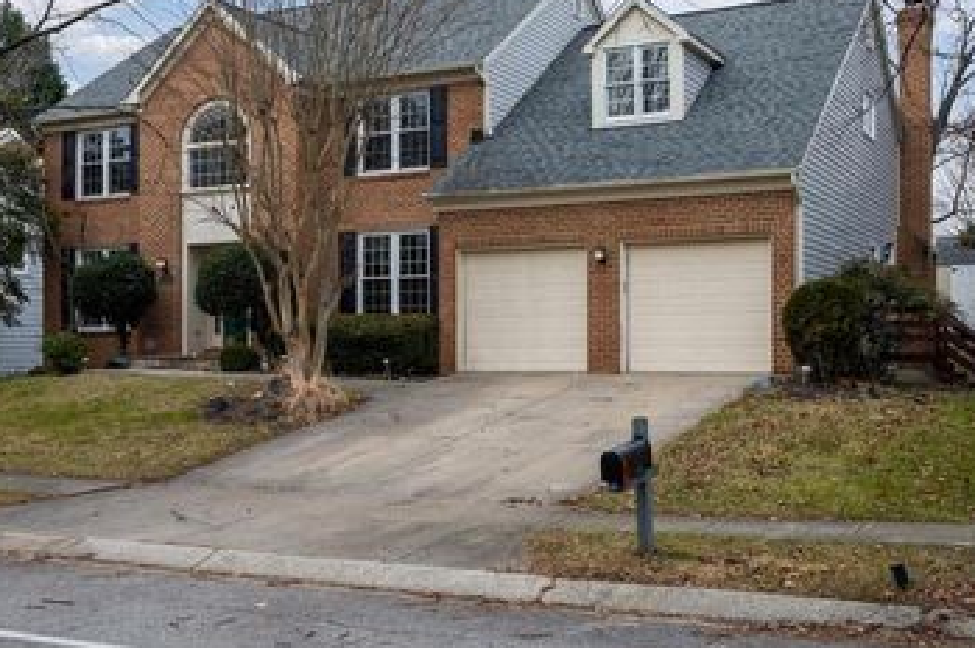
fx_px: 1163
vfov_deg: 30.8
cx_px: 416
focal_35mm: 43
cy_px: 205
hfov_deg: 45.3
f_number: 8
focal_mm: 30
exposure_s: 1/250
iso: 250
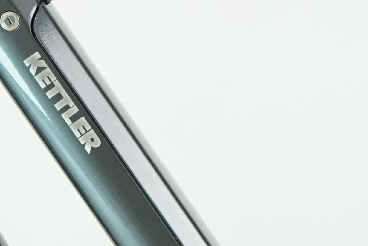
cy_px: 169
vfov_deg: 5.1
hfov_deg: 7.7
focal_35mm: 268
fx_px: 2740
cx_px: 272
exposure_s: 1/200
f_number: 5.6
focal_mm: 55
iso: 1600
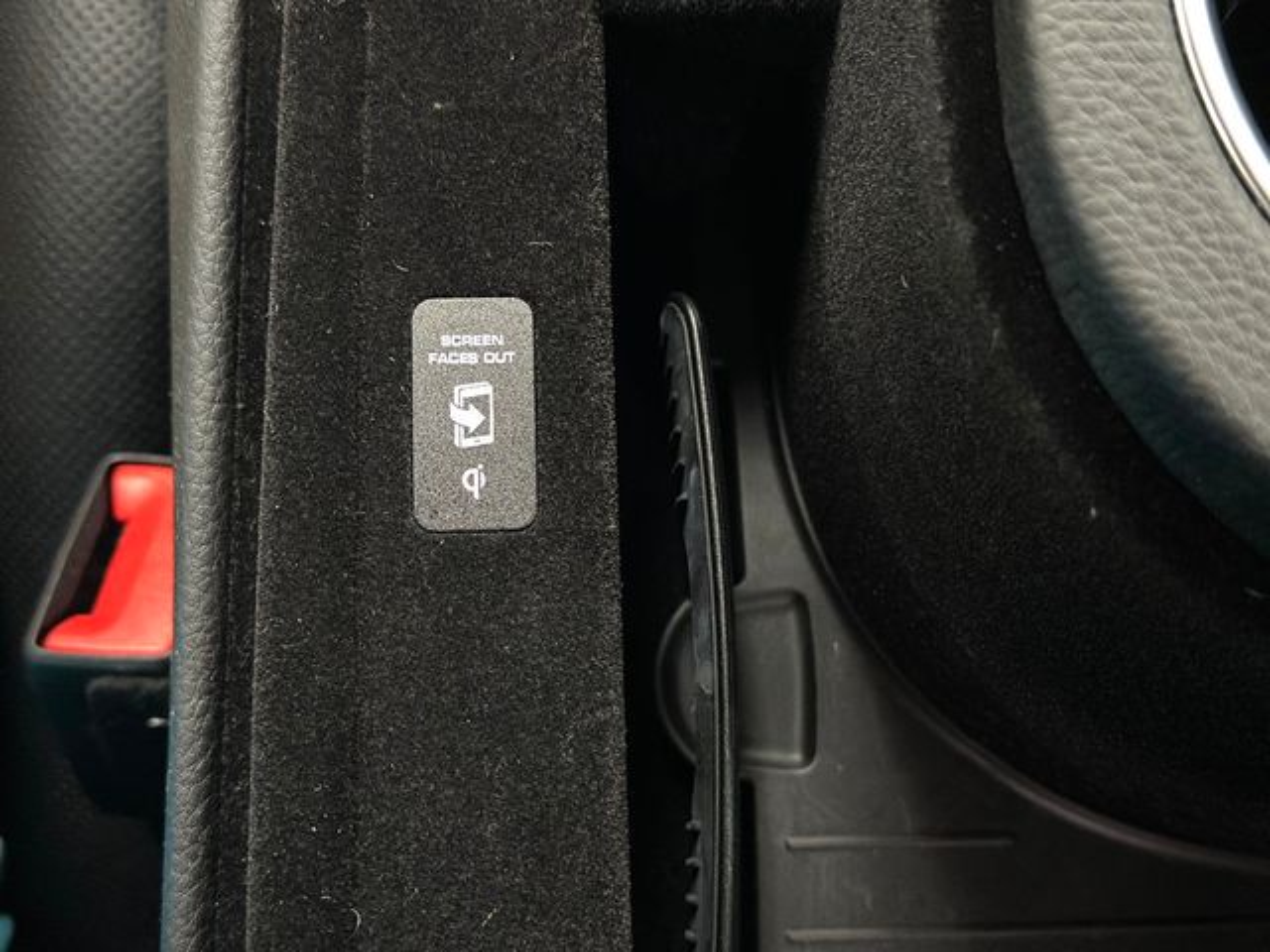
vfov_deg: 30.3
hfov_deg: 39.7
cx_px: 635
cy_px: 476
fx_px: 1761
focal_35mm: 48
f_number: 1.78
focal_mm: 6.86
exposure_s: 1/15
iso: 1000
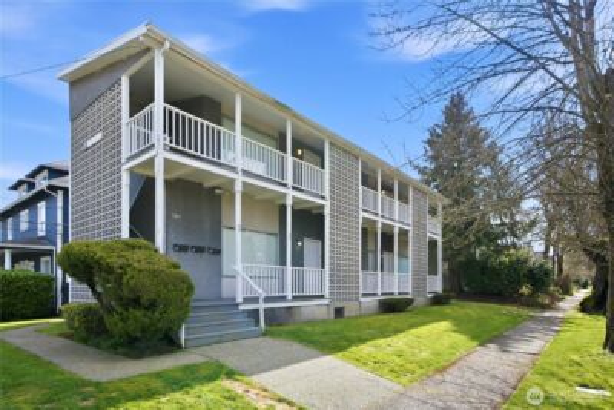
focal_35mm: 18
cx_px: 307
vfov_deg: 67.4
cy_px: 205
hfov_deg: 90.0
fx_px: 307
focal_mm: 18
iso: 400
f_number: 9
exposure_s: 1/320
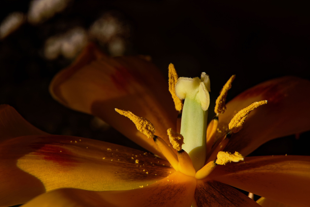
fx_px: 1033
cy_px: 104
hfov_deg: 17.1
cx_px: 155
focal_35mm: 120
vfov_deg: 11.4
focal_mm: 120
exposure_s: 1/160
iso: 800
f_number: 18
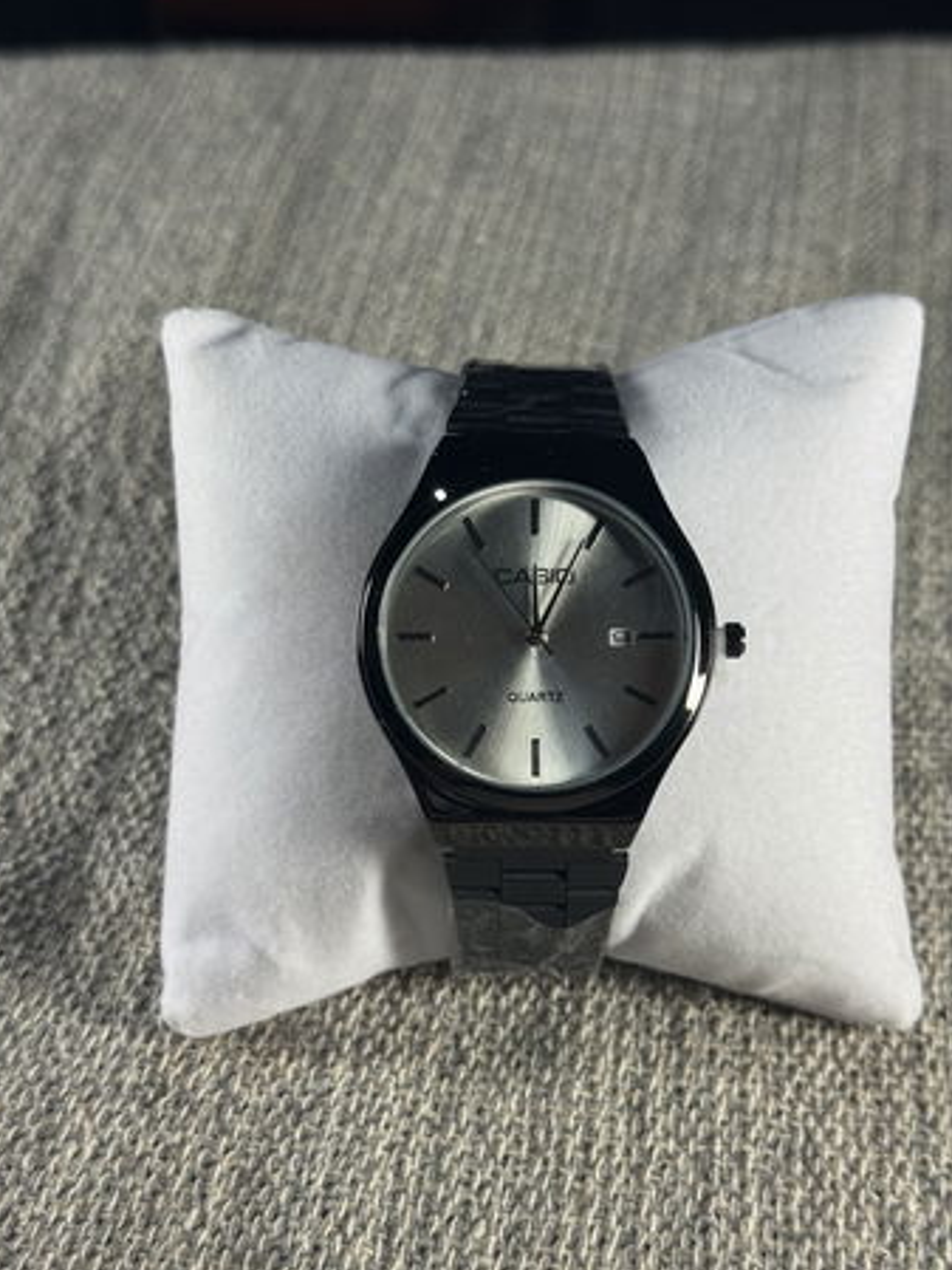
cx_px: 525
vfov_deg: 33.8
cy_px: 689
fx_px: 2089
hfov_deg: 25.7
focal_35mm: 57
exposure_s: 1/111
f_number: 1.78
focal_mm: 6.76
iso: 50
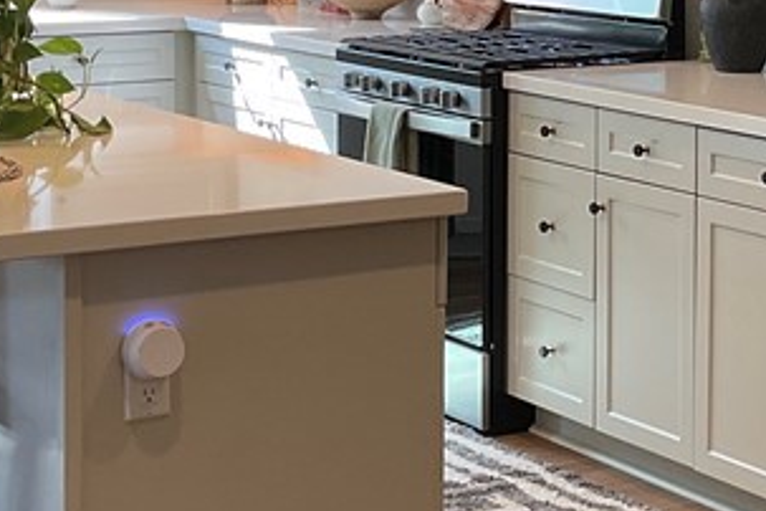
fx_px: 2170
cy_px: 53
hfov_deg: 19.7
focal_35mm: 102
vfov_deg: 13.3
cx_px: 650
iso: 40
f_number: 1.8
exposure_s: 1/60
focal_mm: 3
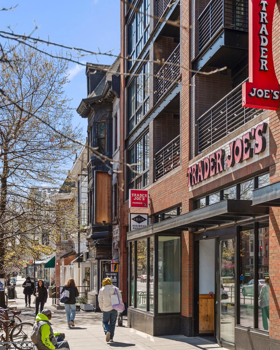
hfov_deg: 28.2
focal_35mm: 52
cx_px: 238
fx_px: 541
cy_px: 169
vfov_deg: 35.8
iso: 200
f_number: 2.8
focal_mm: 32.8
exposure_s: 1/2000
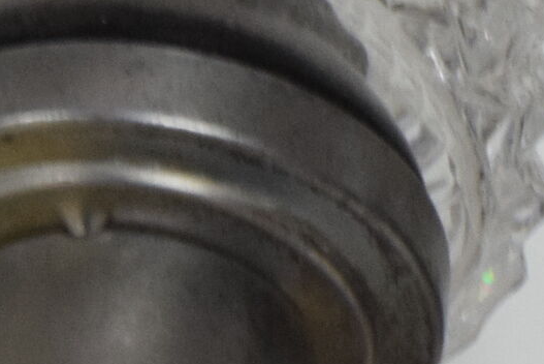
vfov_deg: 5.2
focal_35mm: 264
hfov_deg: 7.7
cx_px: 732
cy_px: 206
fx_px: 3989
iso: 1600
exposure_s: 1/25
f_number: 29
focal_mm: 31
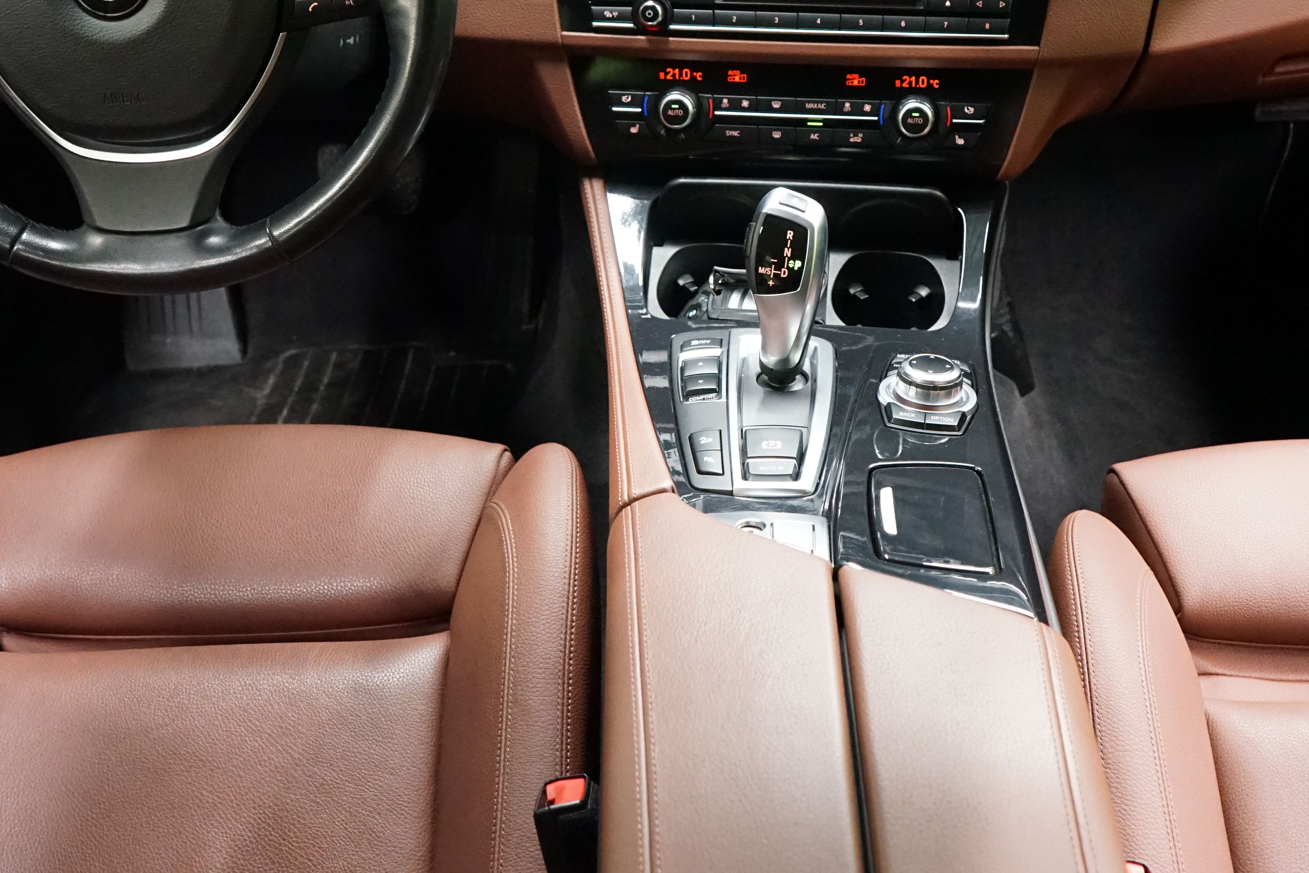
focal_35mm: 45
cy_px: 264
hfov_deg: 43.4
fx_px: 1636
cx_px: 775
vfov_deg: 29.6
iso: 6400
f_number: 5
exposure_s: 1/50
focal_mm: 29
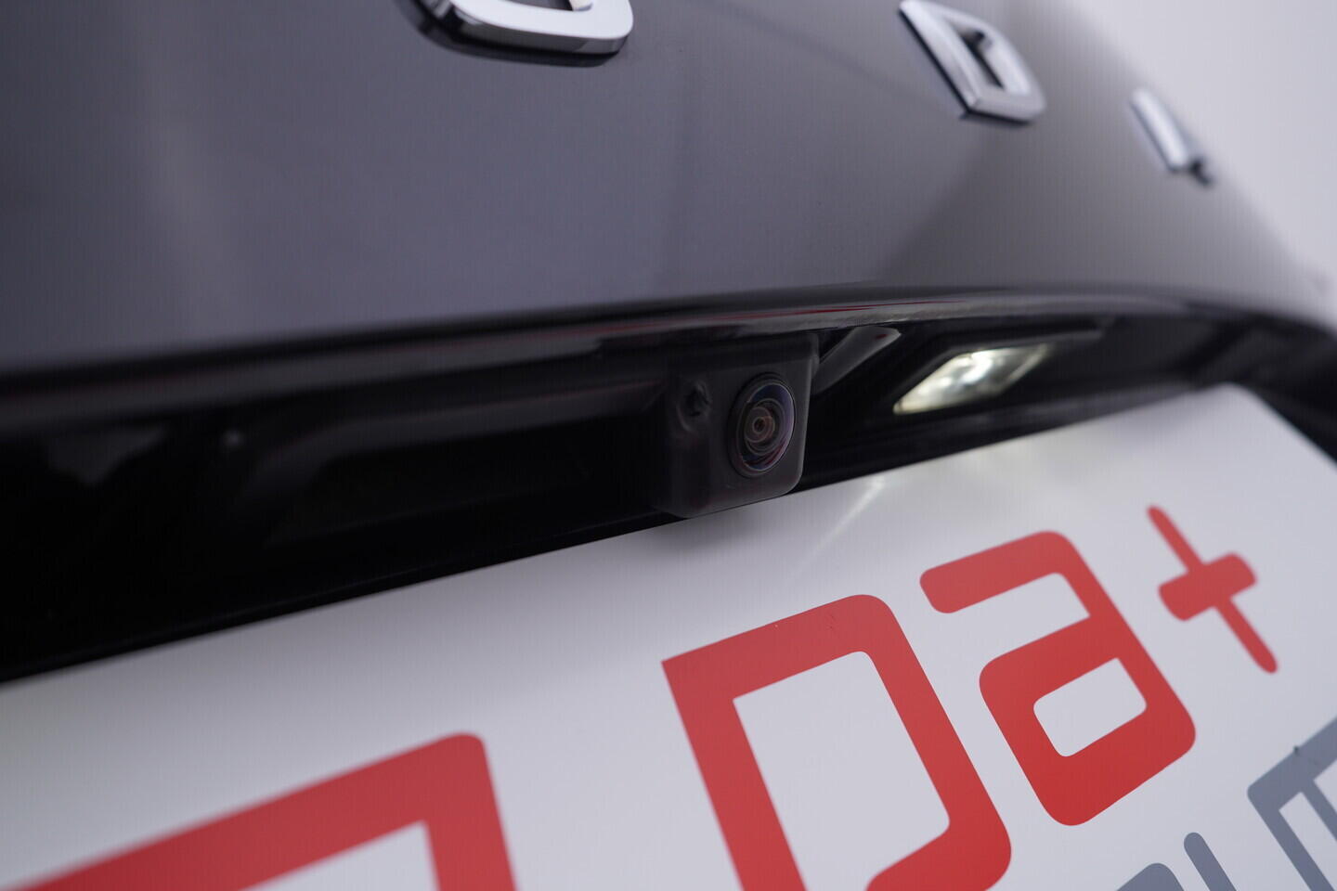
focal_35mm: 36
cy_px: 446
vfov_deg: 36.9
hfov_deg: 53.1
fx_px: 1337
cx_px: 668
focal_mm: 24
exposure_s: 1/100
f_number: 4.5
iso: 125
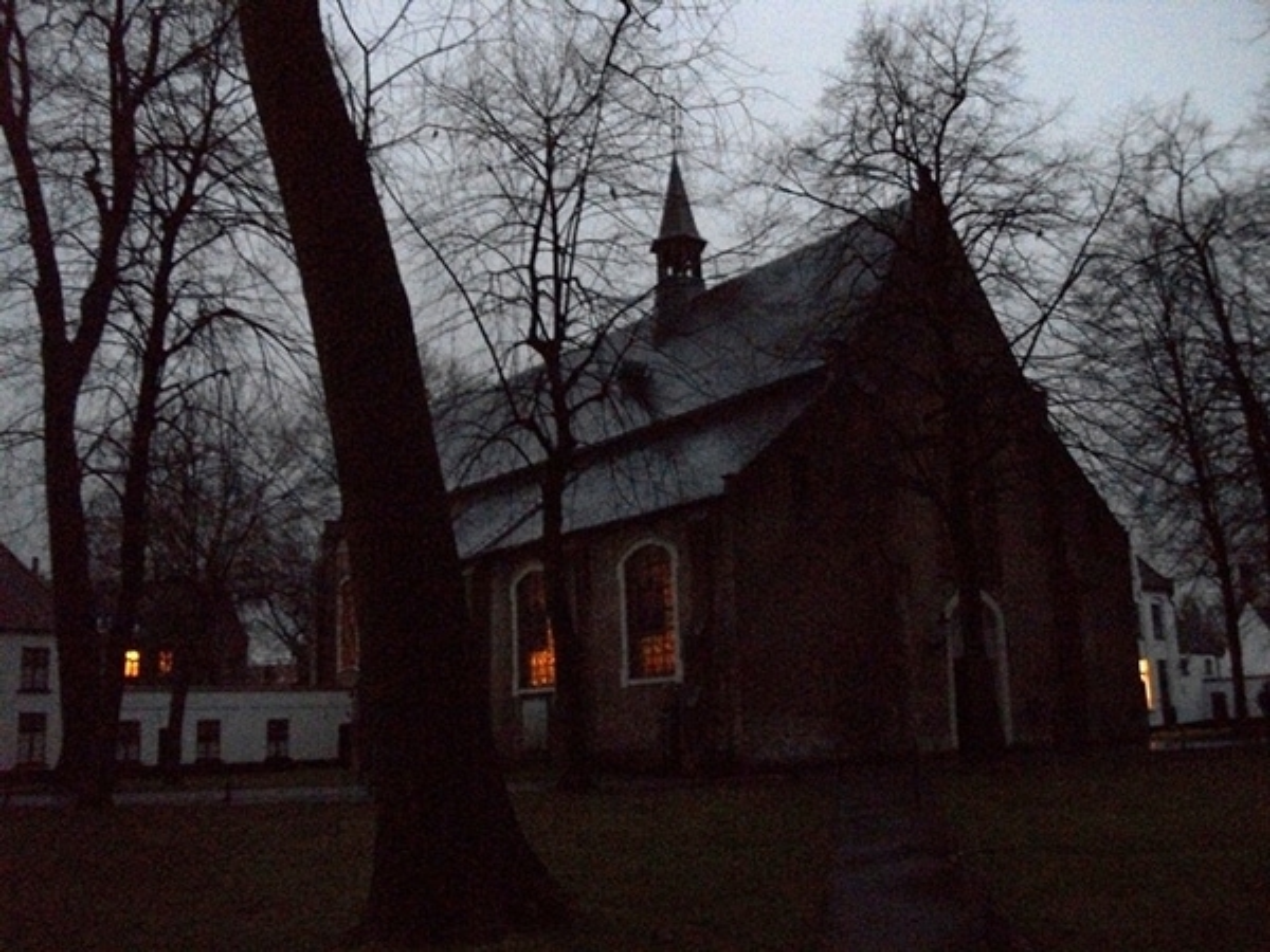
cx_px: 635
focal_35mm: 32
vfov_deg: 44.2
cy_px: 476
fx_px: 1174
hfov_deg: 56.8
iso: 640
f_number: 2.9
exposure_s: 1/8
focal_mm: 5.7
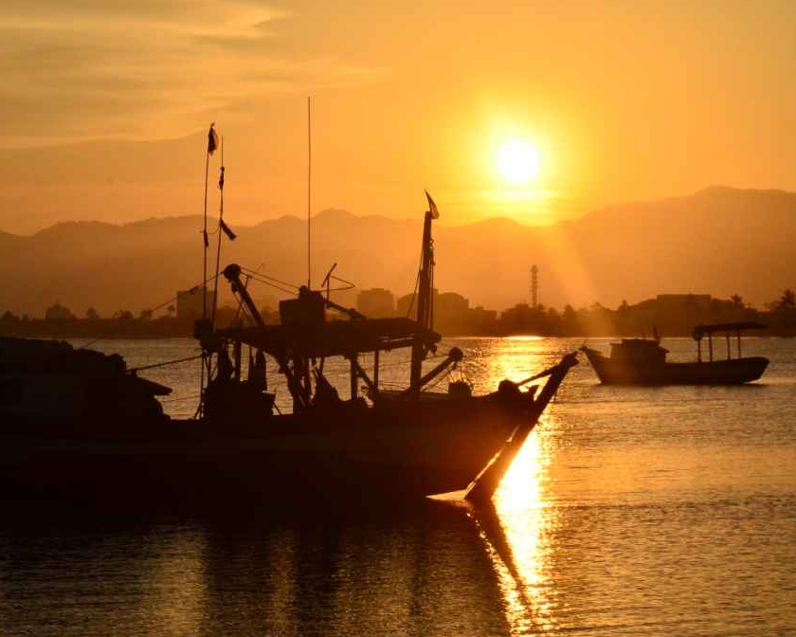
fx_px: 3228
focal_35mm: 137
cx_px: 331
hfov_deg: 14.1
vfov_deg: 11.3
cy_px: 320
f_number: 14
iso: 800
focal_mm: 80
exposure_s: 1/3200
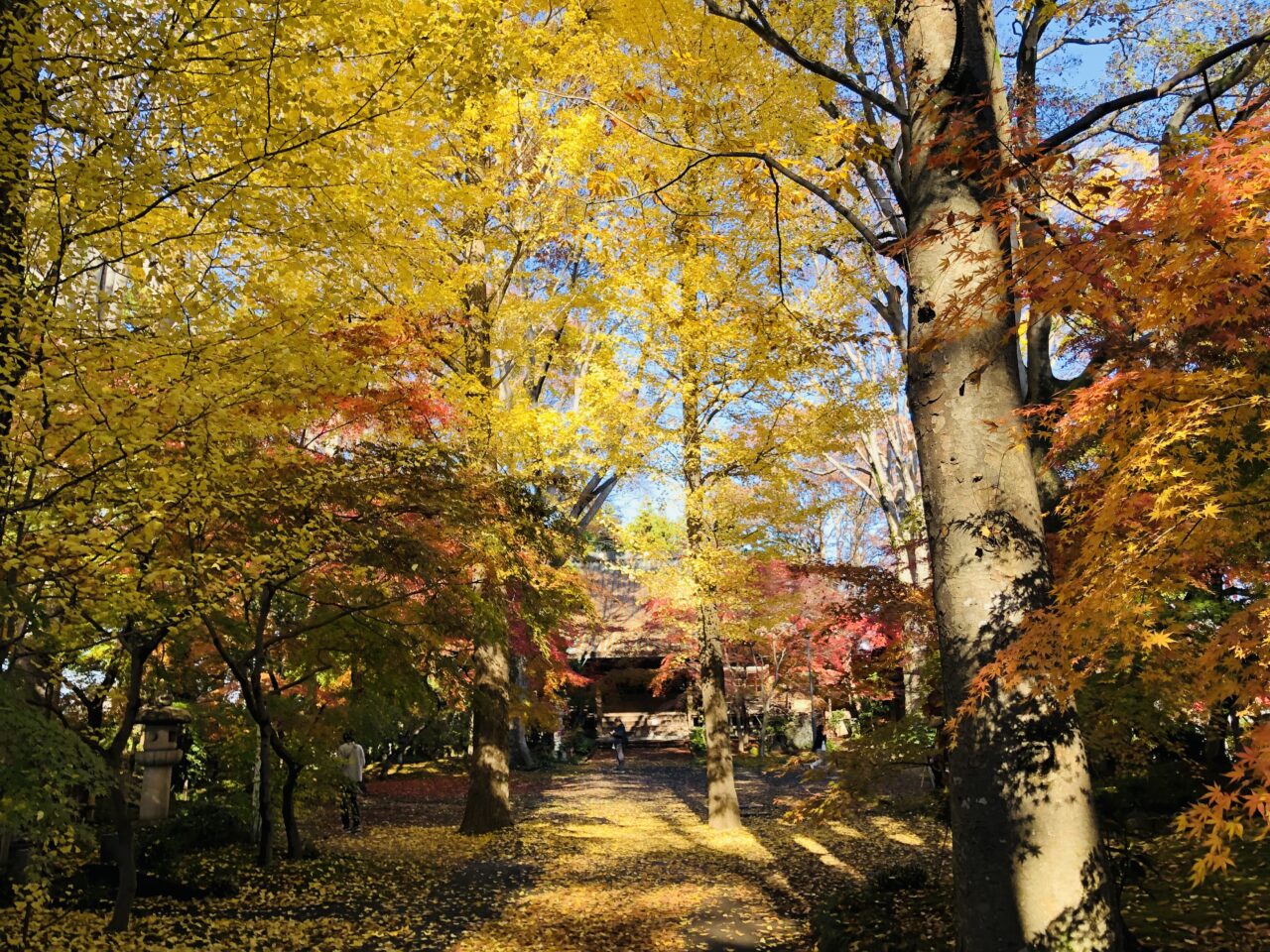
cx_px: 635
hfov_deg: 63.4
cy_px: 476
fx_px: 1027
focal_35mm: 28
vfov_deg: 49.7
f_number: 1.8
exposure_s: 1/124
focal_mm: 3.99
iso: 20
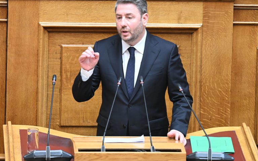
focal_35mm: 399
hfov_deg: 5.3
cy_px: 75
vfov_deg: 3.3
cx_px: 129
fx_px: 2805
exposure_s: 1/250
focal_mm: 390
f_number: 6
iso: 5600
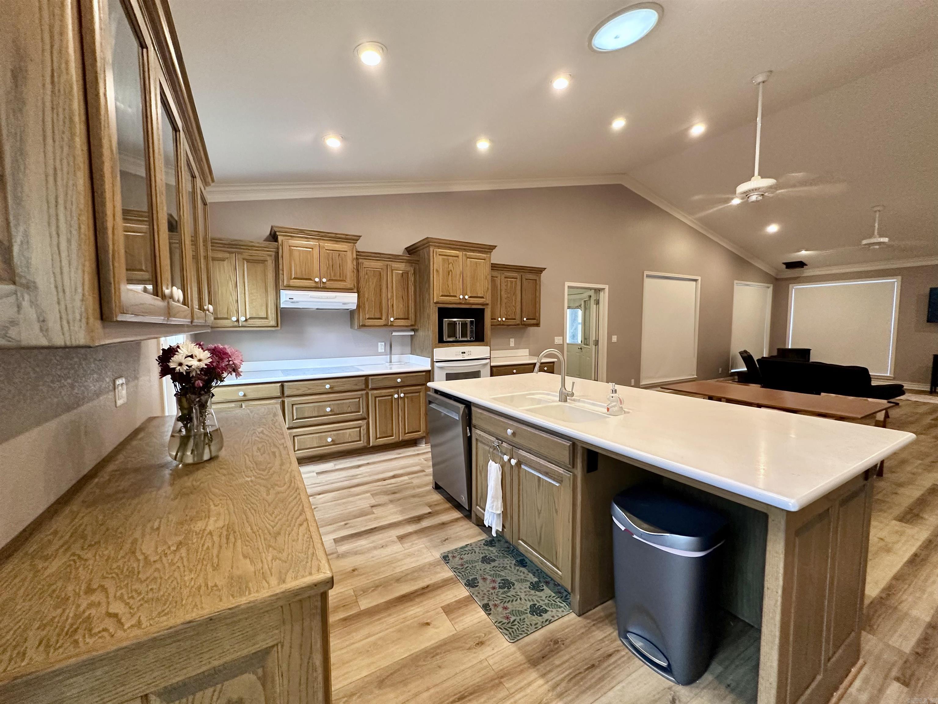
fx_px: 379
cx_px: 469
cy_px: 352
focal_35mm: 14
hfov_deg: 102.1
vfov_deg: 85.7
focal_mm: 2.22
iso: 320
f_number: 2.2
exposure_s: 1/60
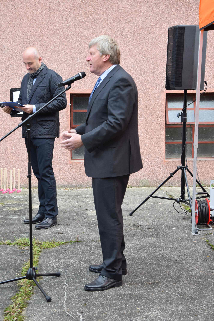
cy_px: 160
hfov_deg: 19.0
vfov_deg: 28.1
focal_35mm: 72
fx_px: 641
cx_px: 107
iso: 400
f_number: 8
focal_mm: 48
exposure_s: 1/100
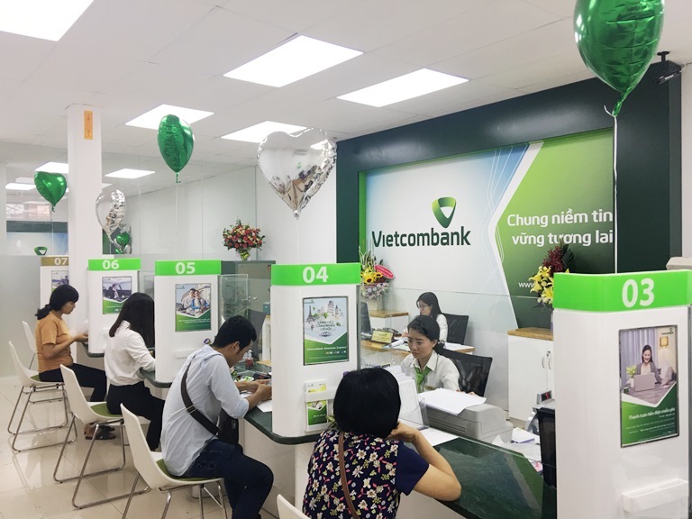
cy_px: 260
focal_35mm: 29
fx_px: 580
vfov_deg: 48.2
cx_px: 346
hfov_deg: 61.7
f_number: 2.2
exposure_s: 1/33
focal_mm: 4.15
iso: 25
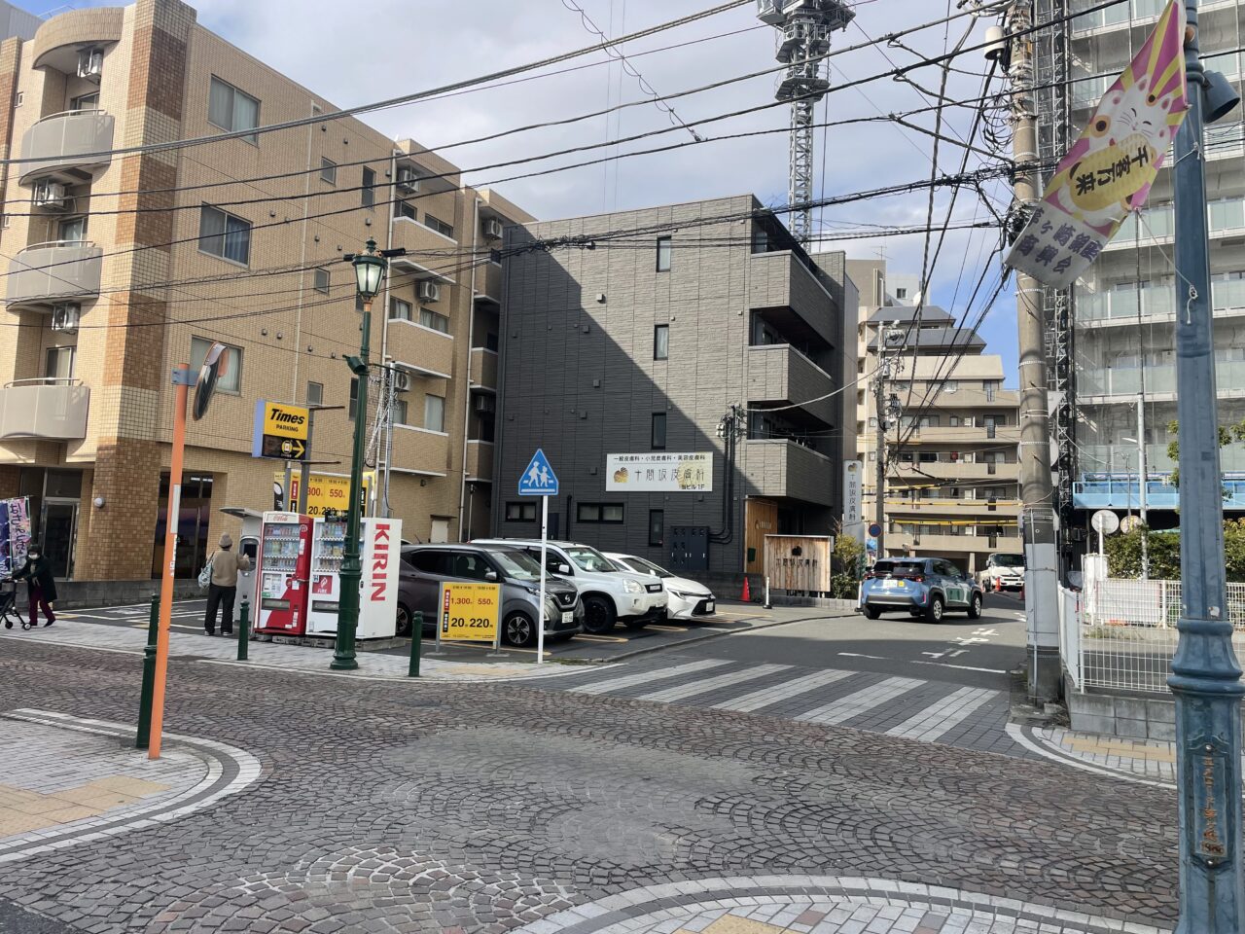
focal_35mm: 26
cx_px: 622
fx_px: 935
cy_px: 467
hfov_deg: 67.3
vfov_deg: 53.1
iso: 32
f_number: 1.6
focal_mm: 4.2
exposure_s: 1/2564
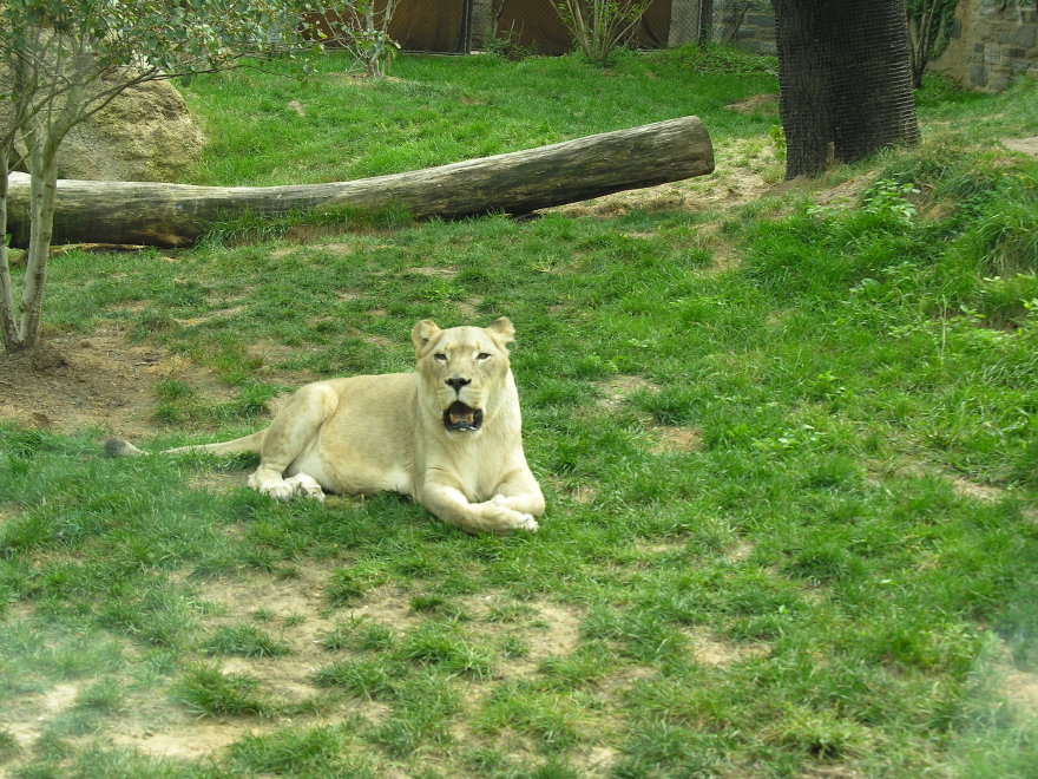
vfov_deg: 18.9
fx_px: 2339
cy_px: 390
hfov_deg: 25.0
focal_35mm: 78
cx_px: 519
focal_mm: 19.8
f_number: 4.8
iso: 50
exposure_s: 1/56.4
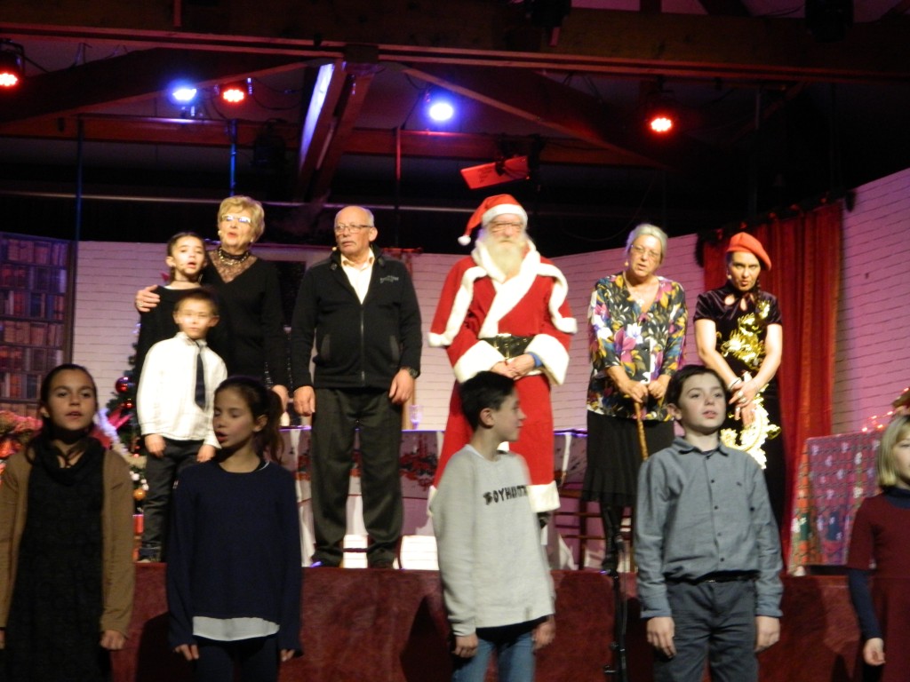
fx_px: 1840
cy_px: 341
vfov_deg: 21.0
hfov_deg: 27.8
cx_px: 455
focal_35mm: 70
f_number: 4
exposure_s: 1/8
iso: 400
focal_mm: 12.6
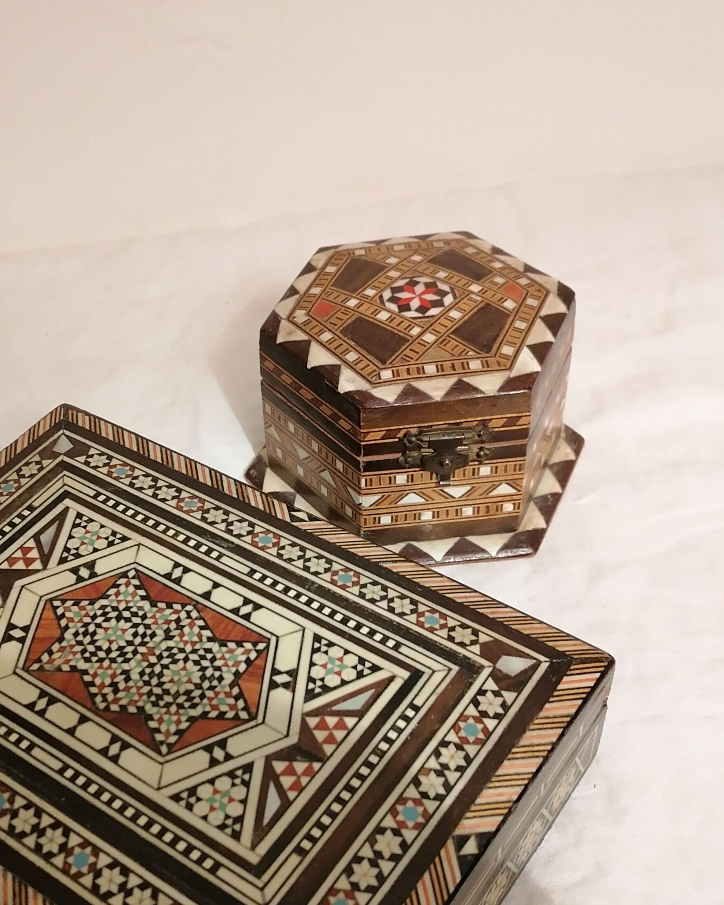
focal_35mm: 44
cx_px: 278
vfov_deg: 41.6
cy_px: 576
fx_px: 1178
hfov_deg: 34.0
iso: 500
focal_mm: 5.4
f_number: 1.8
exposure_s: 1/25
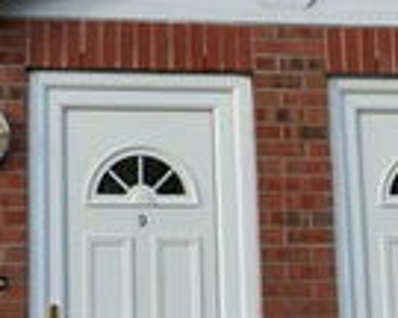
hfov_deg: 24.4
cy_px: 90
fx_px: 860
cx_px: -32
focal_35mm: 73
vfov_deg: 20.9
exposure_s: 1/250
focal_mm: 10
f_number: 6.3
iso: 200
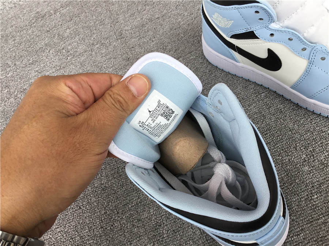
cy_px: 123
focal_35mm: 31
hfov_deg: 58.4
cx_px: 164
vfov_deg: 45.4
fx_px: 295
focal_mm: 3.3
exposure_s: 1/146
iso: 25
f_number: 2.4
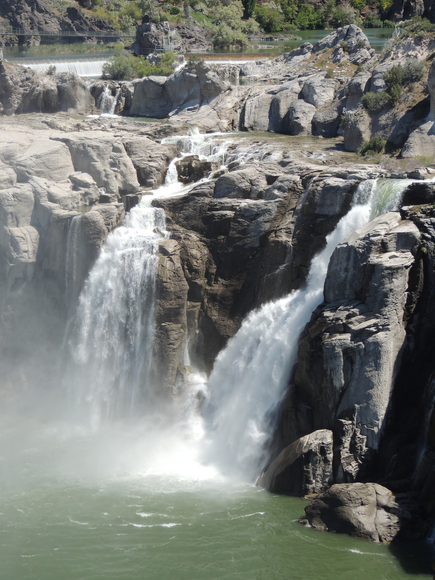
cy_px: 290
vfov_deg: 21.8
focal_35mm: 90
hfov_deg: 16.4
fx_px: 1508
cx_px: 218
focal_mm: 16
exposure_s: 1/800
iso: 100
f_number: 4.1
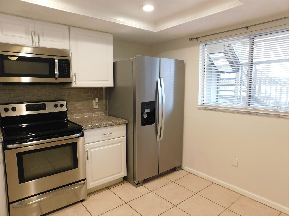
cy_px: 108
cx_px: 144
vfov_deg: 58.9
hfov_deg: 73.9
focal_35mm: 23
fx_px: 192
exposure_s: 1/30
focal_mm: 4
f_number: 3
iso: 280
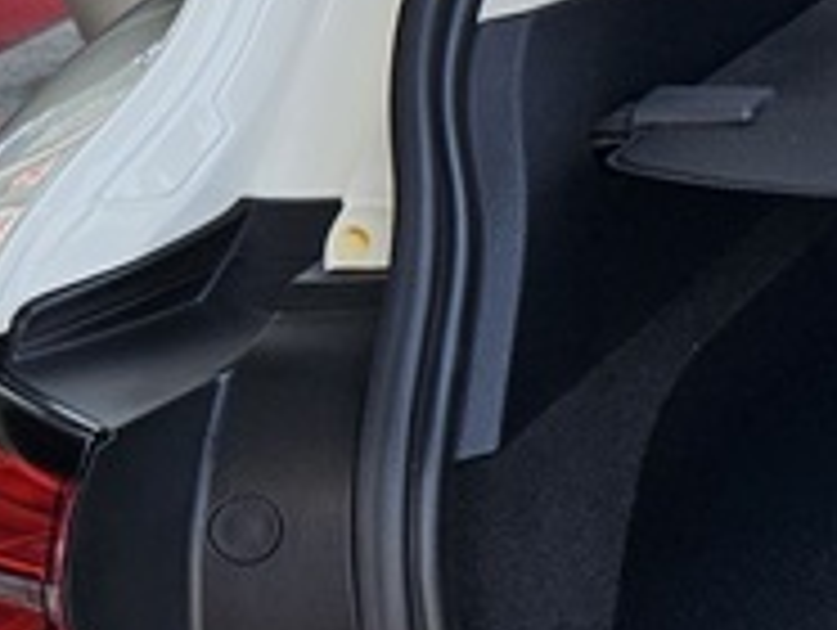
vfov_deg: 10.0
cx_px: 1899
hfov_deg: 11.4
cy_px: 518
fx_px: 3583
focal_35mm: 148
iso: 25
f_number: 1.8
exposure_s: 1/382
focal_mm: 5.4
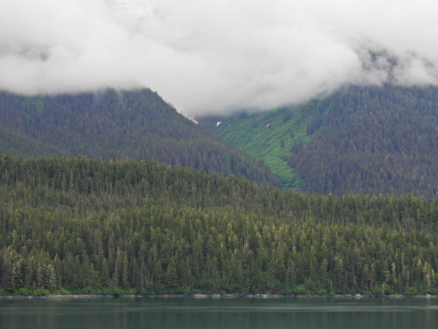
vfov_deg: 15.6
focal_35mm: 95
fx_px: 1202
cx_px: 219
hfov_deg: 20.7
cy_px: 164
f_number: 4
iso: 100
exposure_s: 1/320
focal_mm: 17
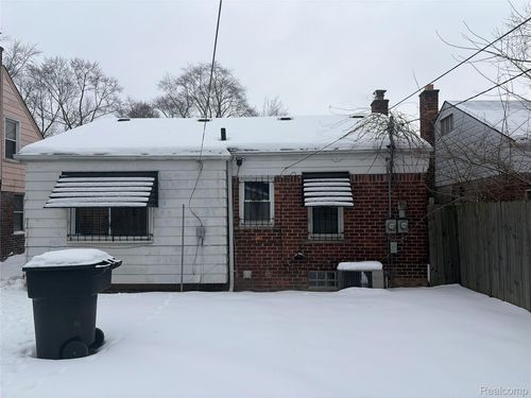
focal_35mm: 26
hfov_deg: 67.3
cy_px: 199
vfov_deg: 53.1
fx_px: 399
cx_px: 266
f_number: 1.6
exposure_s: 1/4950
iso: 64
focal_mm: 5.96
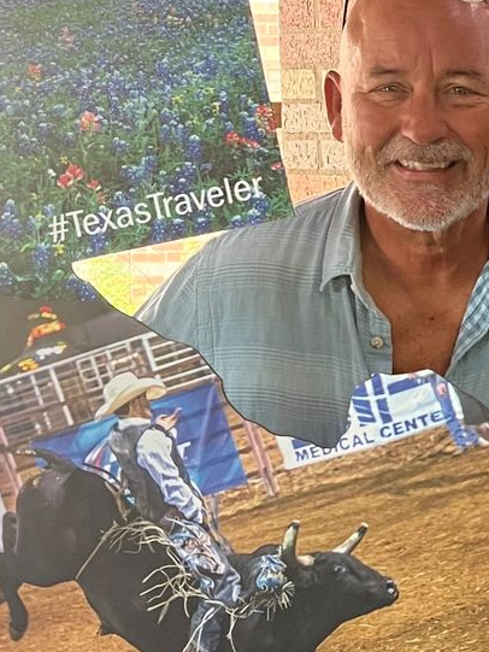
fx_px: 1544
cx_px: 555
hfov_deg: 17.3
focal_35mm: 82
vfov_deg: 23.7
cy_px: 195
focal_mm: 5.7
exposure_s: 1/60
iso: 160
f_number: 1.5
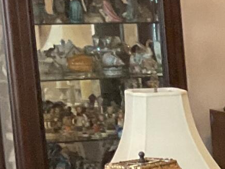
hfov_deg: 8.8
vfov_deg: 7.2
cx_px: 571
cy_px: 319
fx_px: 1294
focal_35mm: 199
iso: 250
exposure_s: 1/60
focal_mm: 3
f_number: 1.8
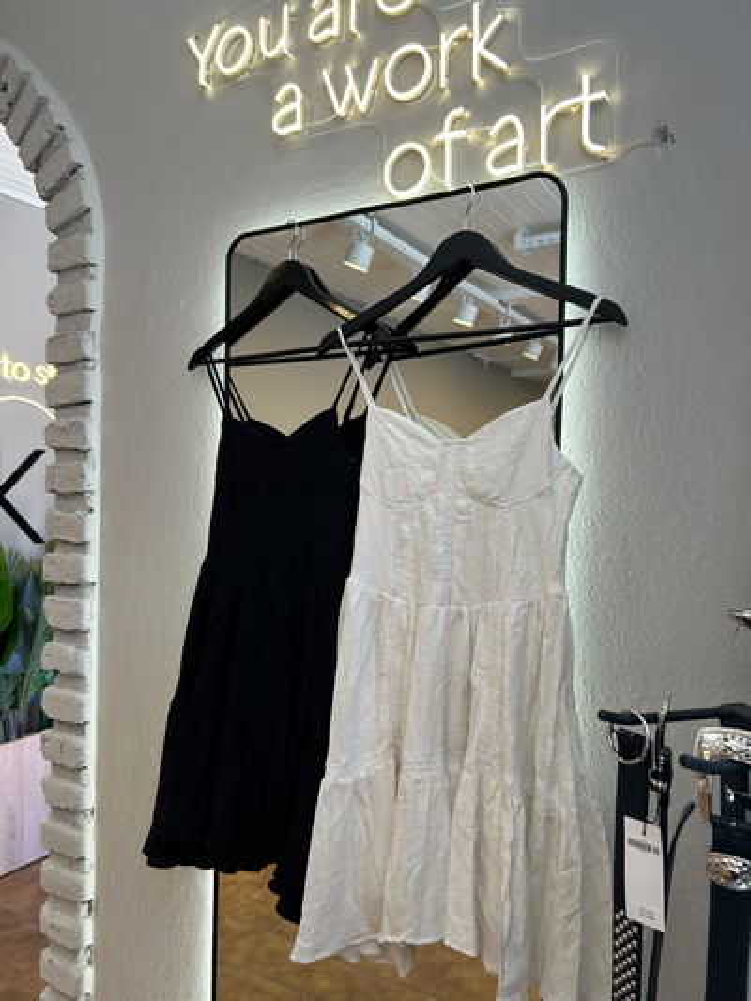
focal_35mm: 26
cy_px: 500
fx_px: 752
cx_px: 376
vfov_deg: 67.3
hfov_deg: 53.1
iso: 50
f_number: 1.5
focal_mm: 5.7
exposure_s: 1/100
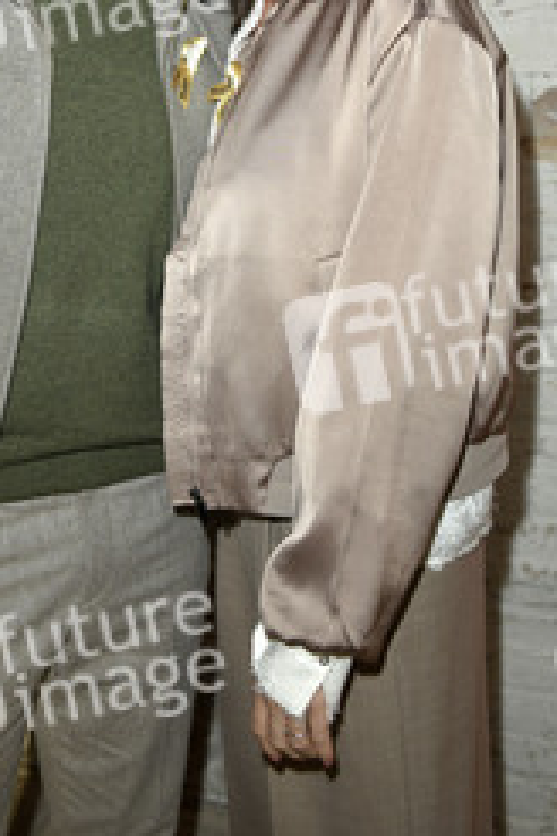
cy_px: 163
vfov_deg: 36.8
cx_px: 149
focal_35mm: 52
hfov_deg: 25.7
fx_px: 1207
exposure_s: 1/200
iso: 500
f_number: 5.6
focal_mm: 32
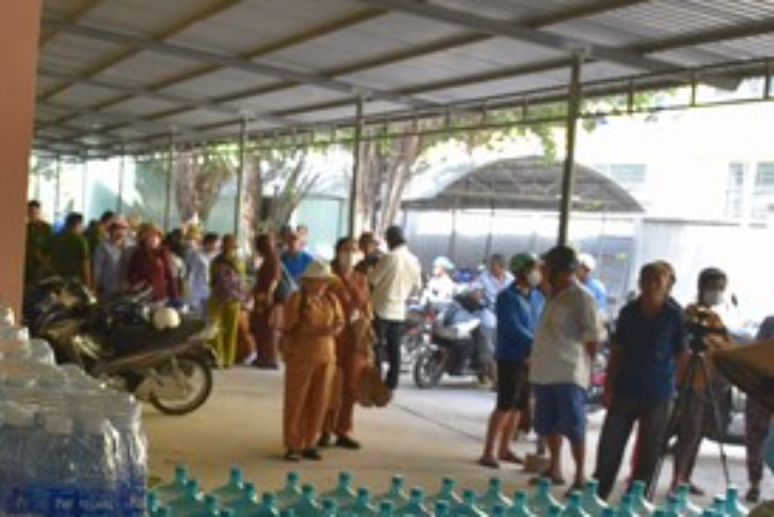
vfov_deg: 23.7
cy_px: 325
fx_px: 1226
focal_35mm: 57
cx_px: 88
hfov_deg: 33.3
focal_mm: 24
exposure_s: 1/125
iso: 400
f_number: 5.6
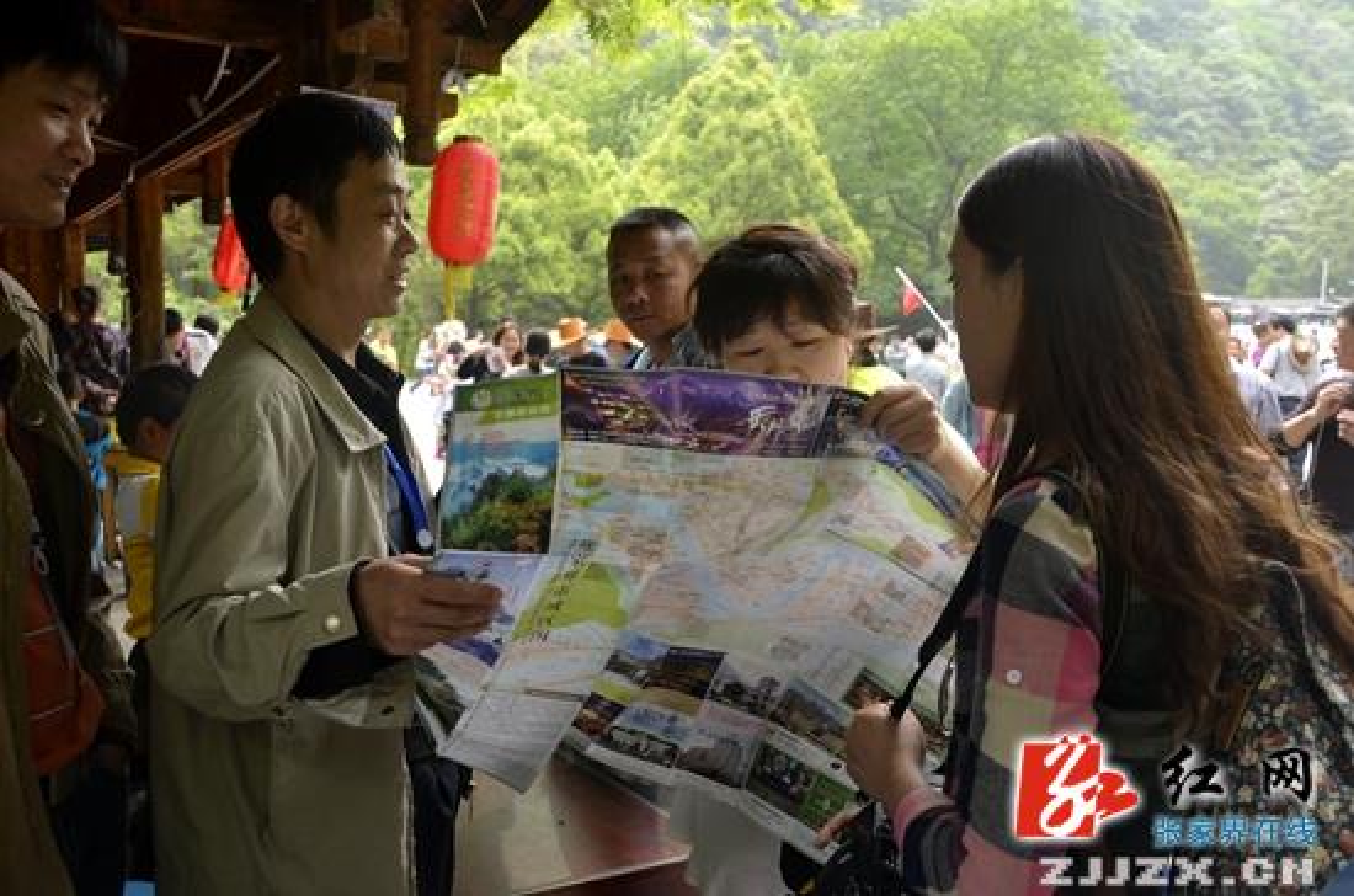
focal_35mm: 34
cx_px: 677
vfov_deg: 38.2
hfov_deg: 55.2
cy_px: 448
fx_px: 1295
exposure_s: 1/80
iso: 160
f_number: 4.5
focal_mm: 23
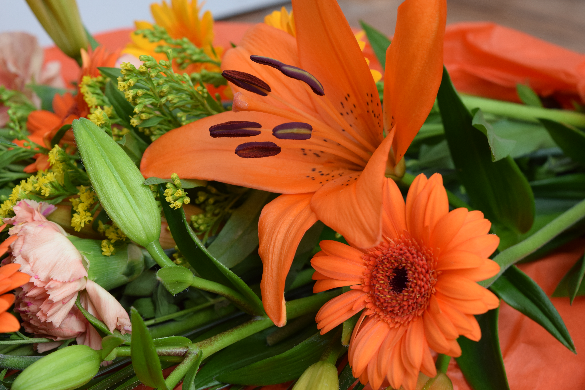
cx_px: 292
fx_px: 1170
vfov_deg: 18.9
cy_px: 195
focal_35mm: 72
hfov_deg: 28.1
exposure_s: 1/200
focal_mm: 48
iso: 400
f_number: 7.1
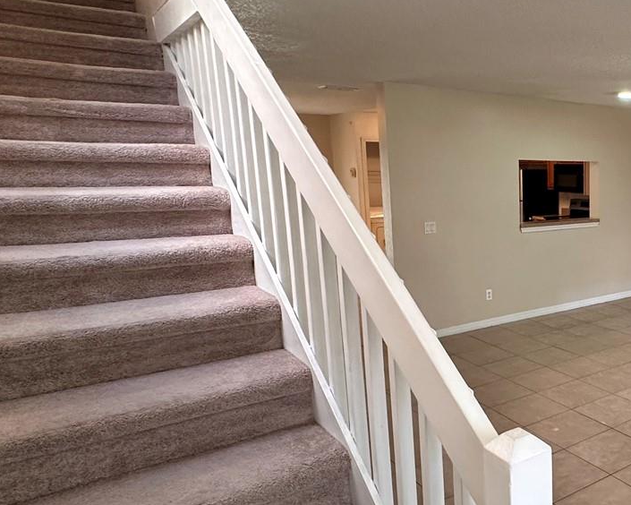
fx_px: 579
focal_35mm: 31
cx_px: 614
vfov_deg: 47.1
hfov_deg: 48.4
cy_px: 270
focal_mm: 2.22
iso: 320
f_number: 2.2
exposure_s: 1/120
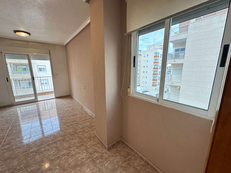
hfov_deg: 102.1
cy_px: 86
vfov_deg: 85.7
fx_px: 93
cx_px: 116
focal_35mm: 14
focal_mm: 2.22
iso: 200
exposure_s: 1/100
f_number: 2.2
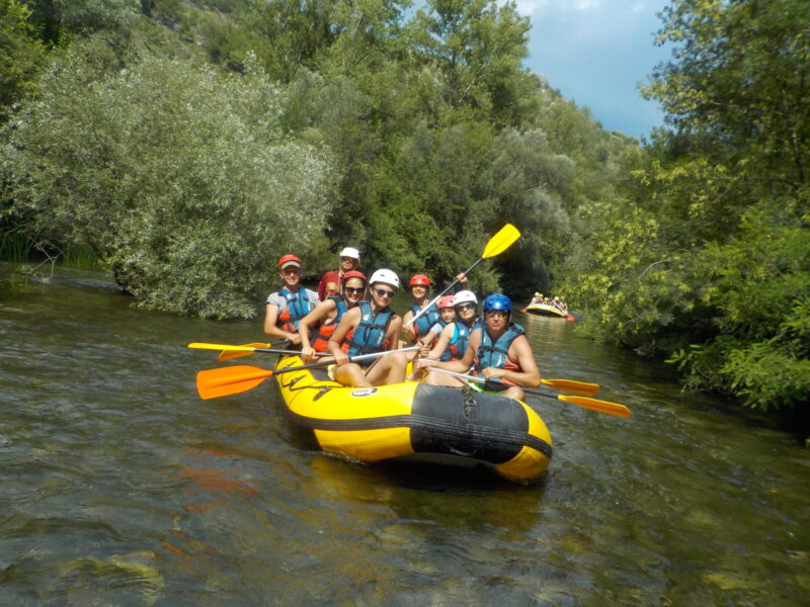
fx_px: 702
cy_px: 304
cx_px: 405
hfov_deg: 60.0
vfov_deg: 46.8
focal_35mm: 30
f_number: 3.3
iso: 125
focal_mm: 4.1
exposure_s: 1/1000
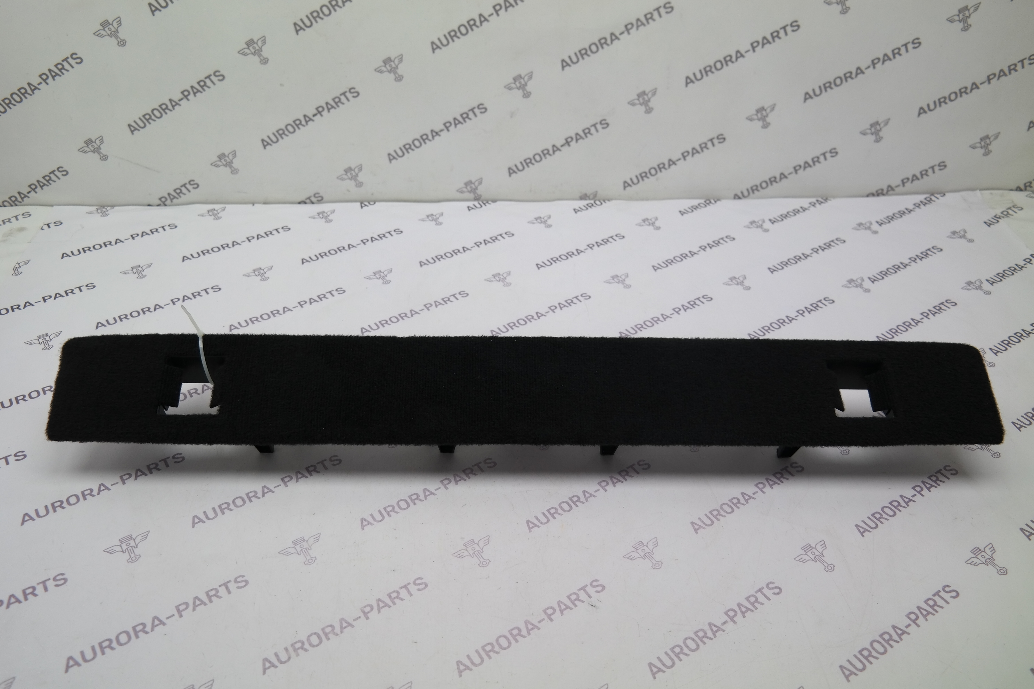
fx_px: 775
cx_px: 517
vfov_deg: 47.9
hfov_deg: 67.4
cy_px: 344
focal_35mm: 27
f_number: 3.5
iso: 100
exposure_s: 1/80
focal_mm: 18
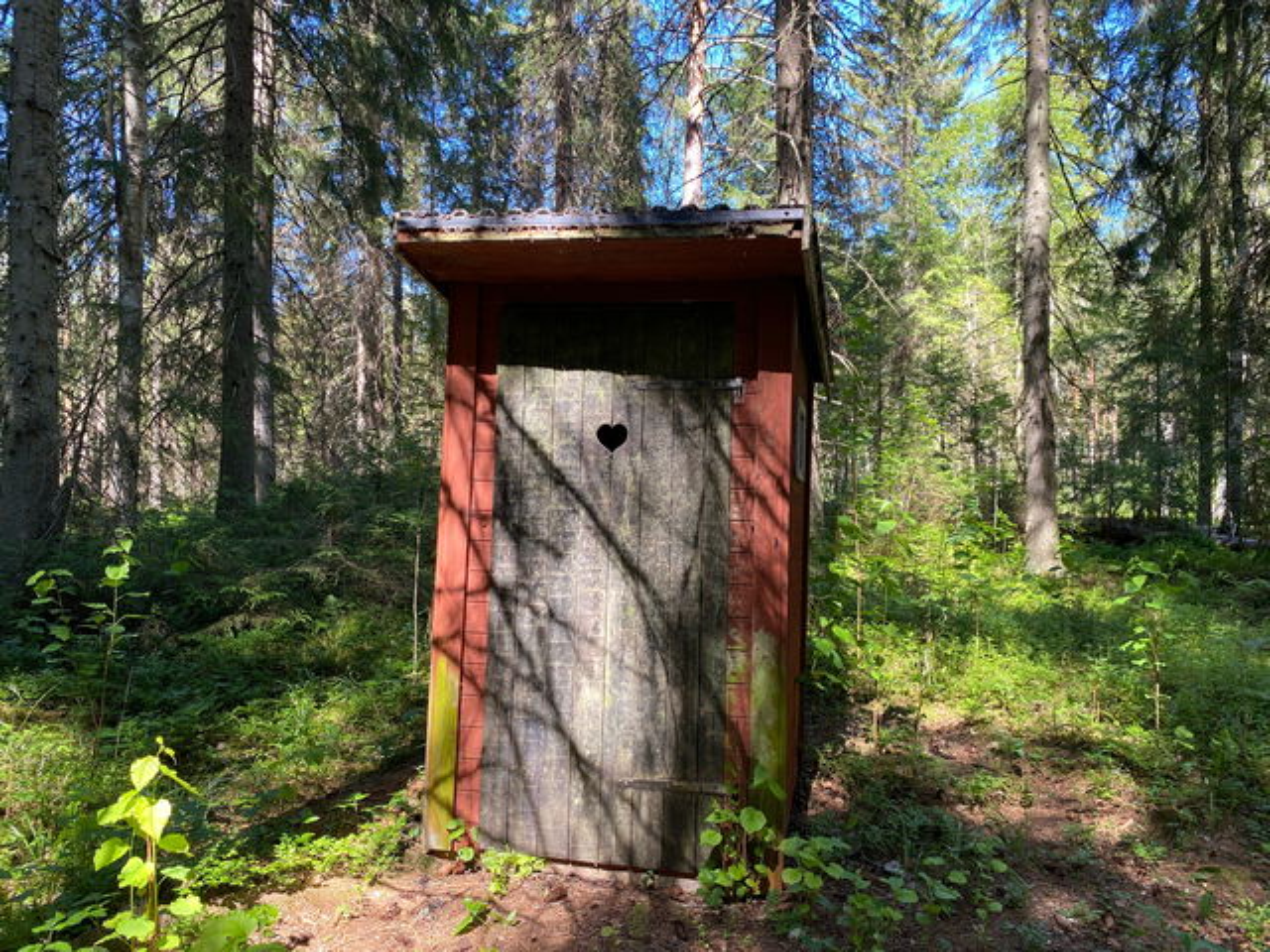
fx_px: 954
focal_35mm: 26
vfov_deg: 53.1
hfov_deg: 67.3
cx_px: 635
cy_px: 476
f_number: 1.8
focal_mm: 4.25
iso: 32
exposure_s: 1/122
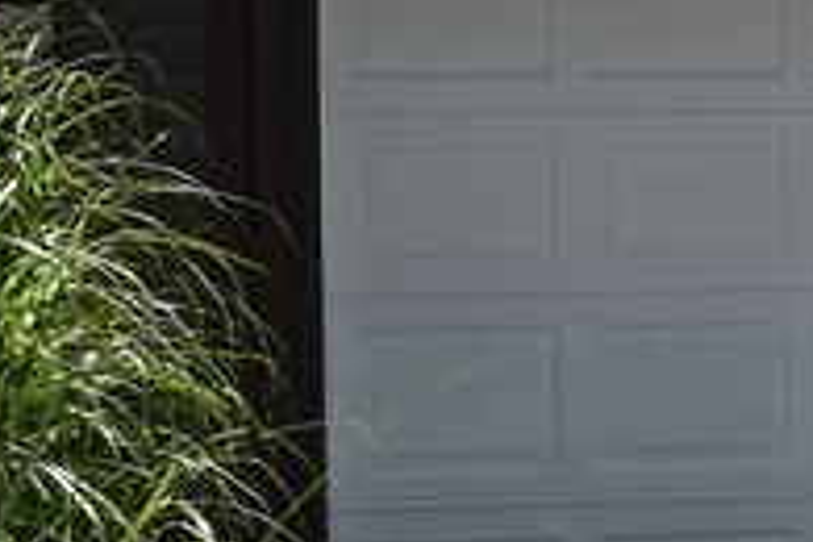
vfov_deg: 6.6
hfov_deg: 9.1
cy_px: 367
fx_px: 4715
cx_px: 1734
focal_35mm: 209
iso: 100
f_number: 14
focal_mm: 25
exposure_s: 1/200
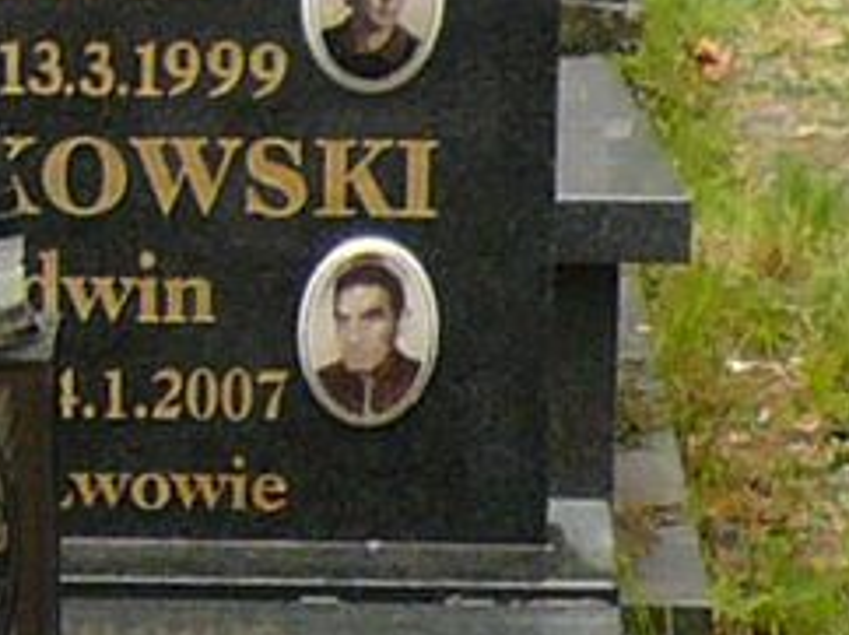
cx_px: -91
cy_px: 1858
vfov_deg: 5.2
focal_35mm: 273
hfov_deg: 7.2
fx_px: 6689
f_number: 2.8
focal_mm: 4.7
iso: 100
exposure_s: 1/80
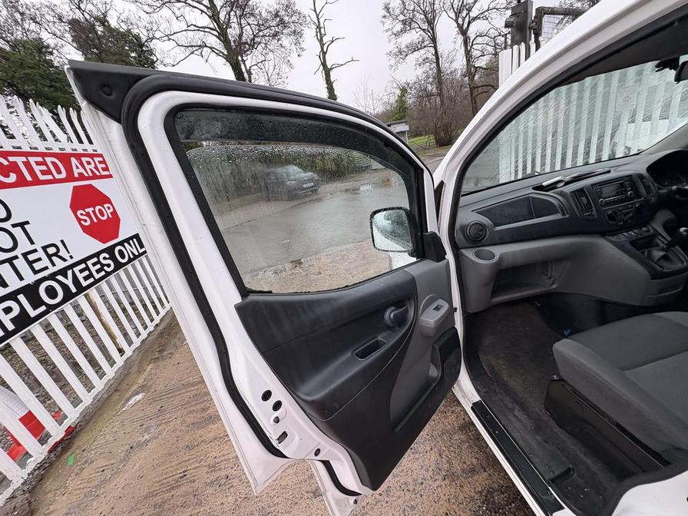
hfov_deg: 102.1
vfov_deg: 85.7
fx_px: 278
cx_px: 344
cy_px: 258
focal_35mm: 14
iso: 100
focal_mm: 2.22
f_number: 2.2
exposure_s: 1/99
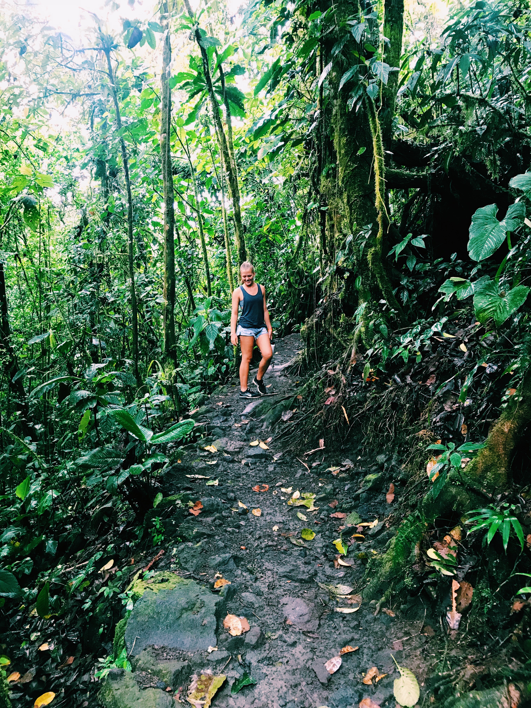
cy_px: 354
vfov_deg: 63.4
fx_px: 573
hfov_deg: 49.7
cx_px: 266
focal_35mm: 28
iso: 40
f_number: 1.8
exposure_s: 1/15
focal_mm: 3.99
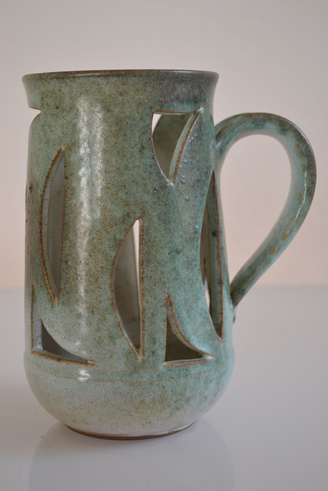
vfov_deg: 31.9
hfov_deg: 21.6
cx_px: 164
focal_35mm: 63
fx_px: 861
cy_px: 246
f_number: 5.3
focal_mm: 42
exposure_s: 1/125
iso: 400
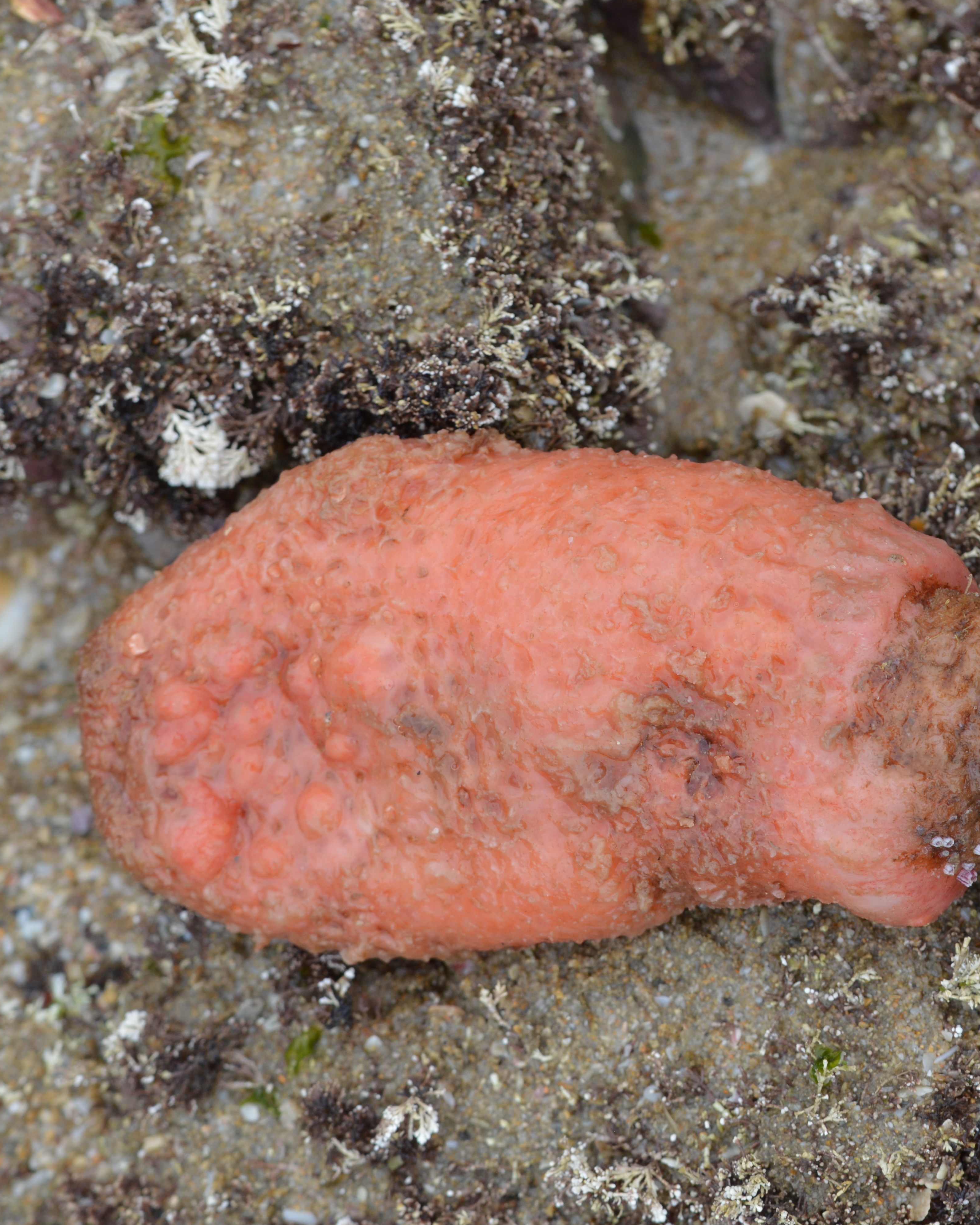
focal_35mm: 191
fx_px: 6924
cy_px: 612
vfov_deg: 10.1
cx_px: 661
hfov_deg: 8.1
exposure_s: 1/125
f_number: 8
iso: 200
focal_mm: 90
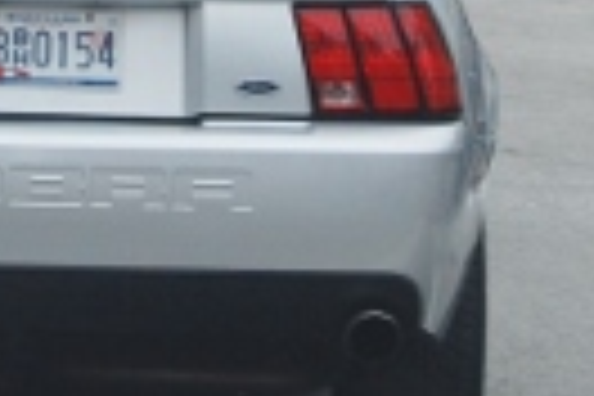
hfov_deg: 4.5
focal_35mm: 455
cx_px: -194
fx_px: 7507
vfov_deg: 3.0
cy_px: -292
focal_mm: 50
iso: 200
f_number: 6.3
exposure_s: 1/160
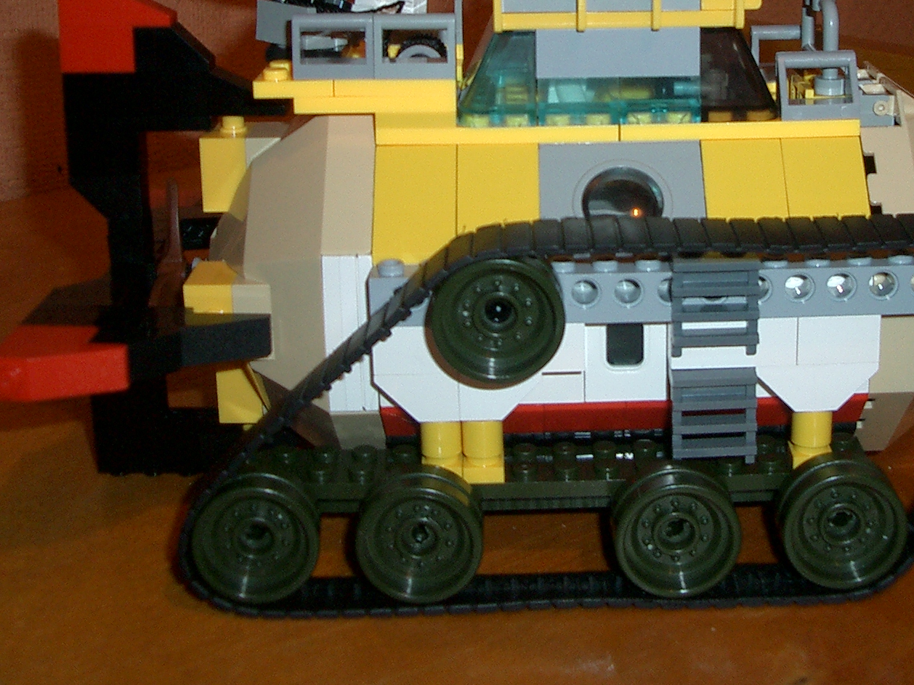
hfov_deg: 33.8
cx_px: 507
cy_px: 148
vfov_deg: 25.3
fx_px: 1505
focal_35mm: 57
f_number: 2.6
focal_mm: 5.8
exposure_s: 1/40
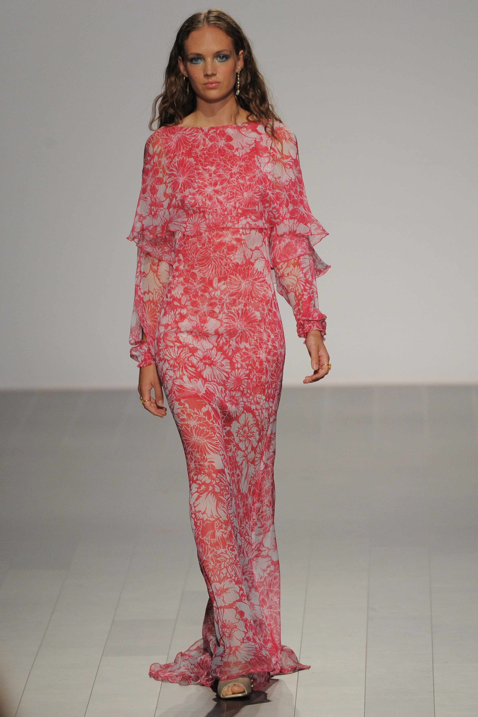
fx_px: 7985
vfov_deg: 5.1
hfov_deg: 3.4
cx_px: 239
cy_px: 358
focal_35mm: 401
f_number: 5.6
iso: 2500
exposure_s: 1/500
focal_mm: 400
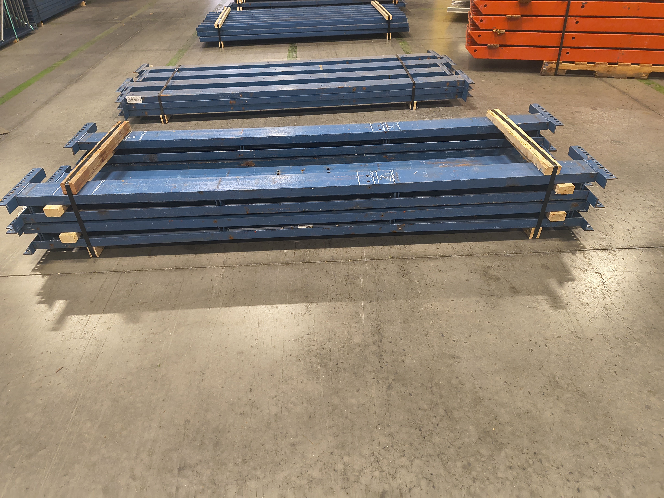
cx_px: 332
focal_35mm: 25
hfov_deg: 69.4
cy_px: 249
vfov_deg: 54.9
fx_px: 480
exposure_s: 1/60
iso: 1145
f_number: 1.7
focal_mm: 4.68
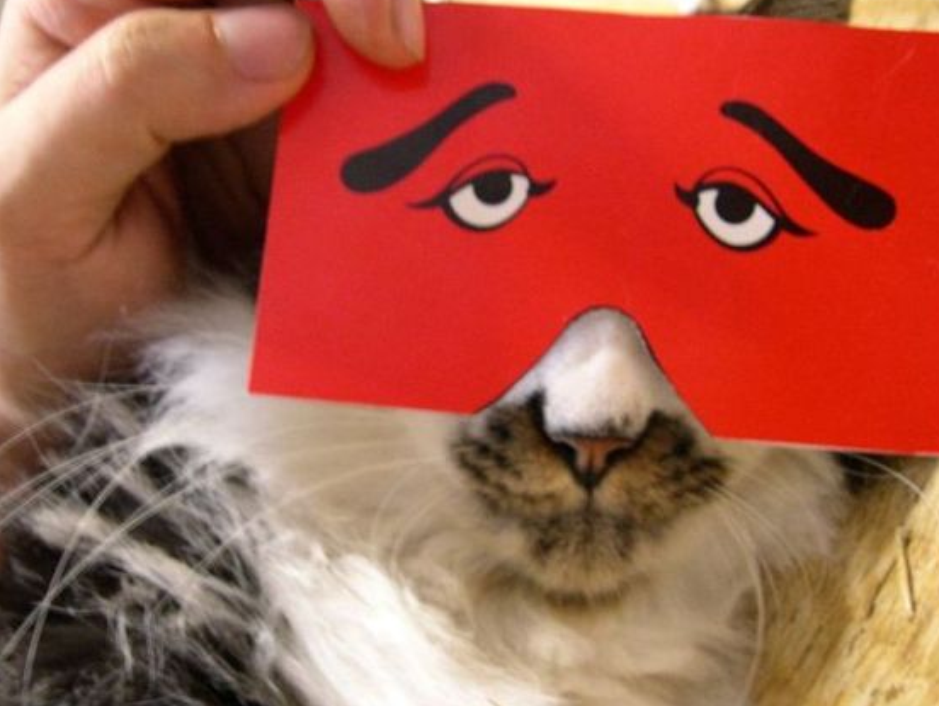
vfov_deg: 32.9
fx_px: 1195
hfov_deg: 42.9
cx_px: 431
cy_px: 356
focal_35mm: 44
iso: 400
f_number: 2.8
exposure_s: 1/5.3
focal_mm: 8
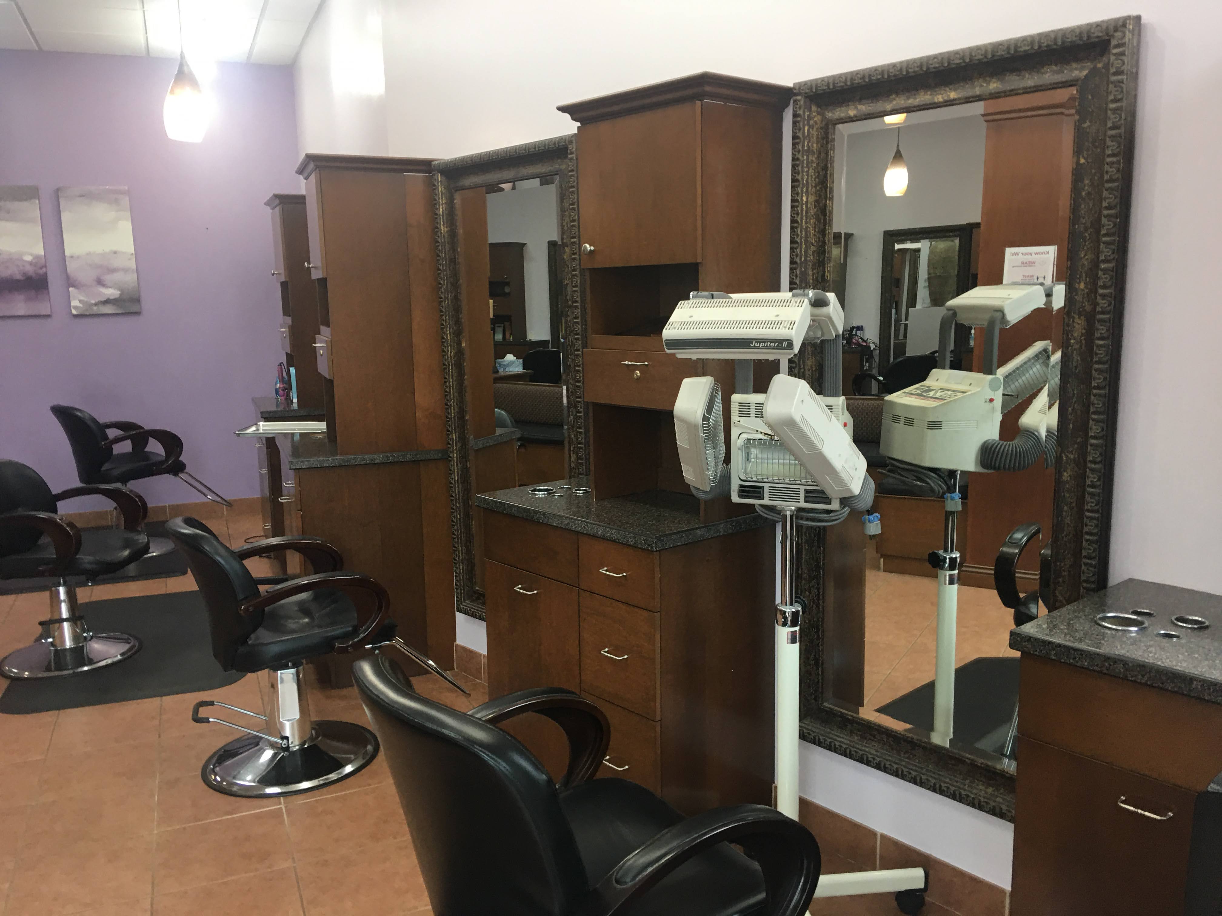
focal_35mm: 29
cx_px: 611
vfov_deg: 48.2
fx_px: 1024
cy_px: 458
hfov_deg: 61.7
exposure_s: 1/15
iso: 32
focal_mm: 4.15
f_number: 2.2
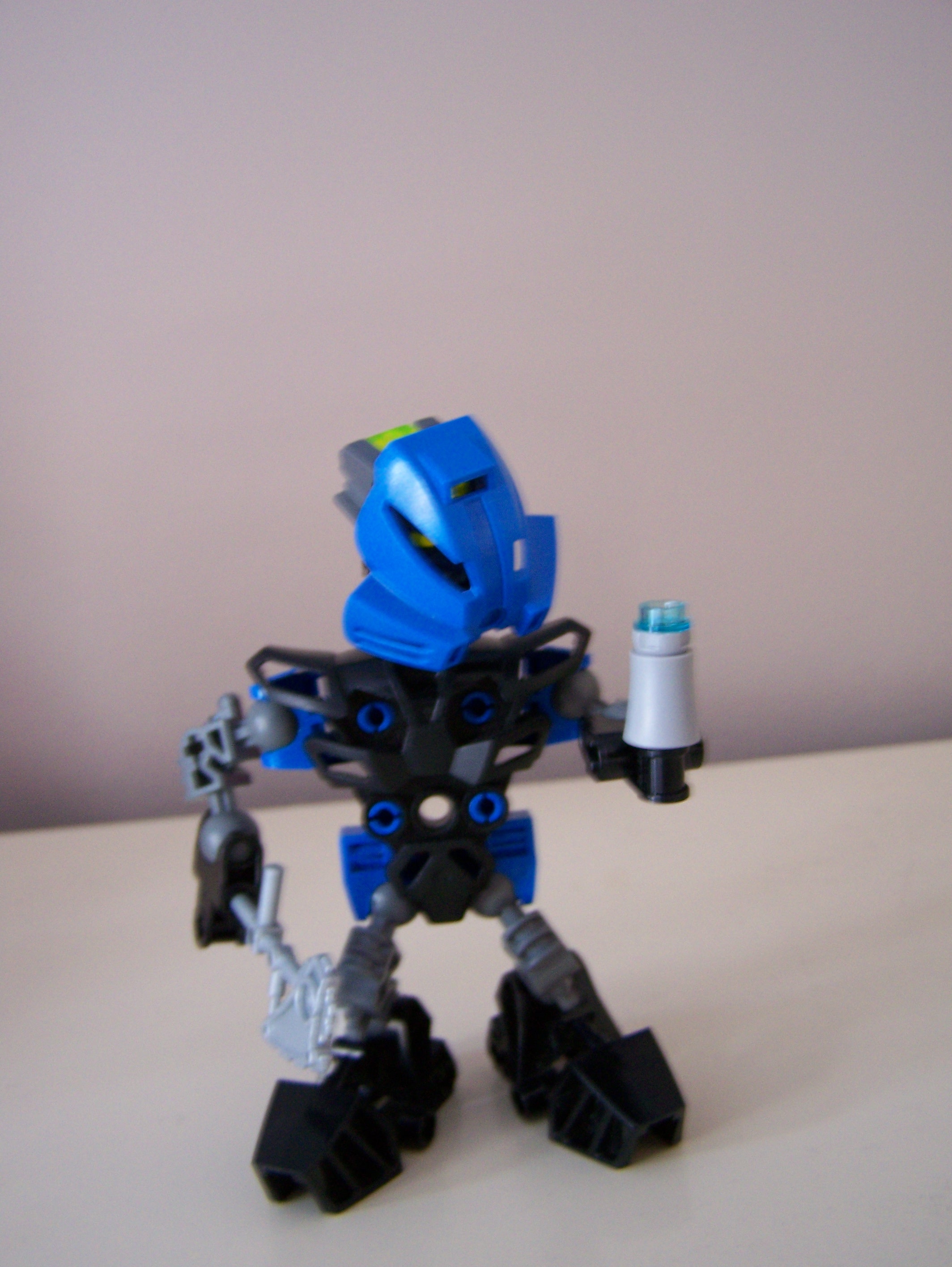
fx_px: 1392
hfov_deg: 37.8
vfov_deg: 48.9
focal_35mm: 38
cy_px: 634
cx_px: 476
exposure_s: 1/10
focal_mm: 6.3
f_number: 2.8
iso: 160
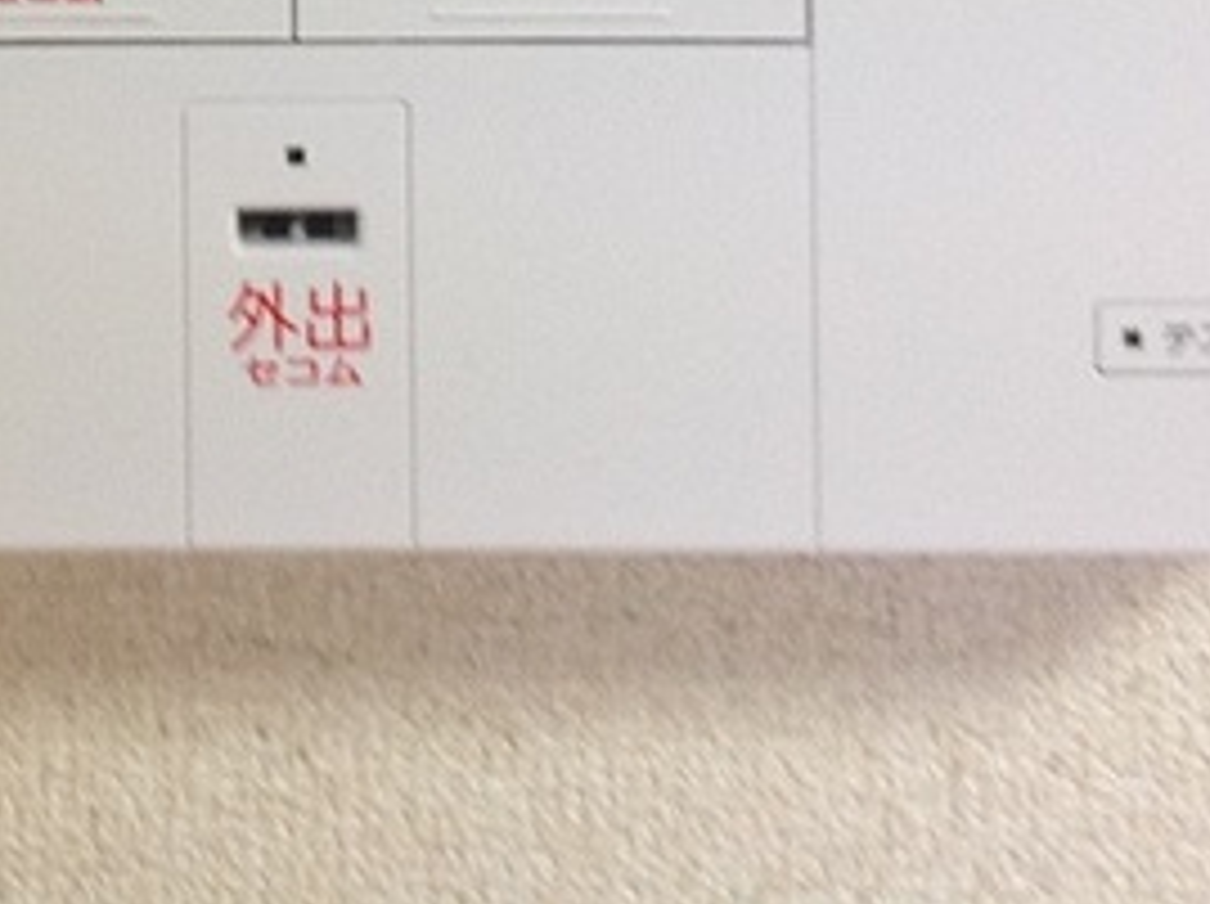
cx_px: 283
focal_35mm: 104
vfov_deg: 13.4
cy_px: -427
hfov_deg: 18.8
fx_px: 3630
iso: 100
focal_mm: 4.28
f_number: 2.4
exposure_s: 1/15
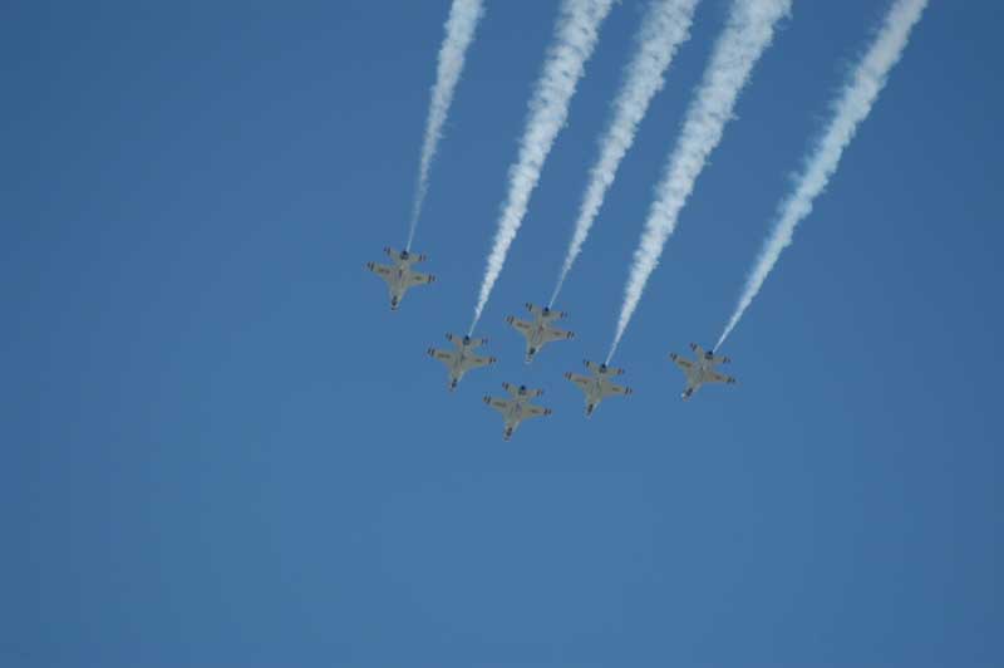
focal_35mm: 450
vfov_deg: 3.0
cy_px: 334
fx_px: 12539
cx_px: 502
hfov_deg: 4.6
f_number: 5.6
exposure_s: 1/1250
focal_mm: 300
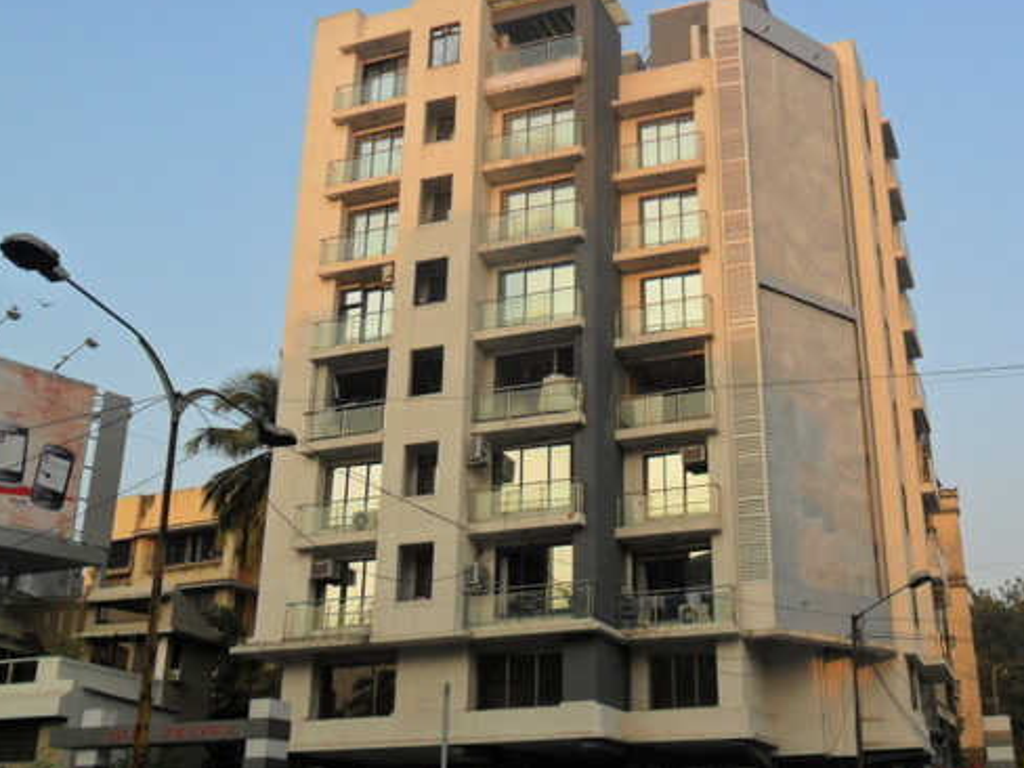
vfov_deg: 34.3
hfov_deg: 44.5
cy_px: 361
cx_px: 621
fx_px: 1242
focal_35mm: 42
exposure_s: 1/350
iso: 100
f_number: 3.7
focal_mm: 5.7
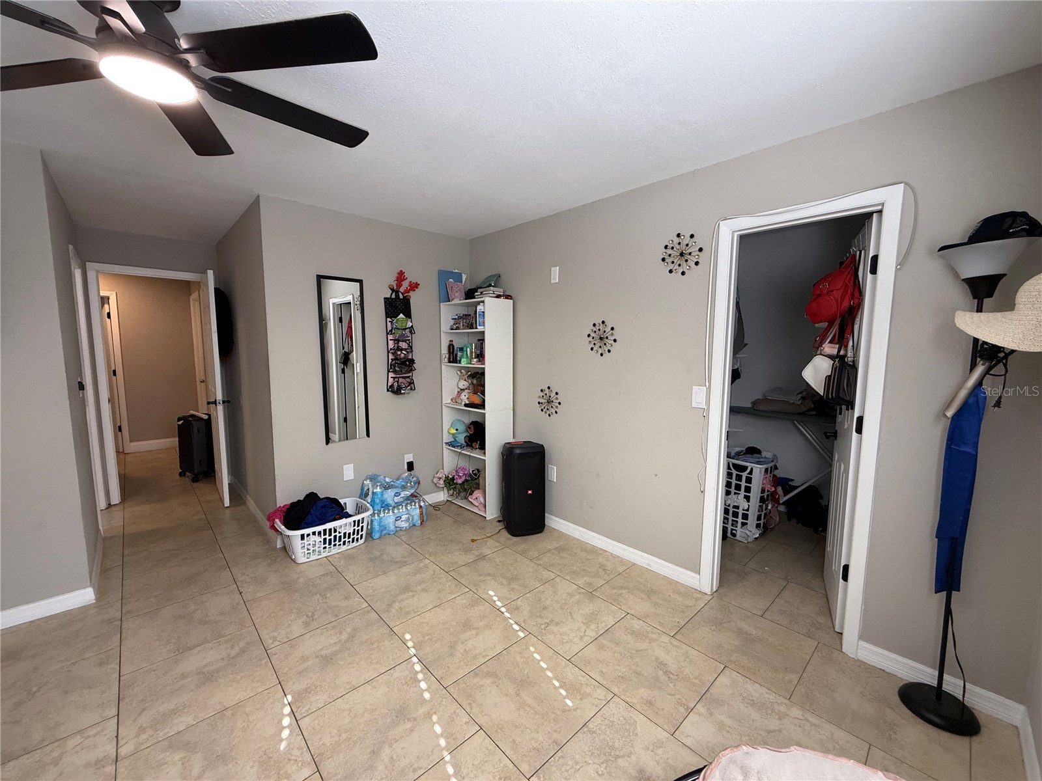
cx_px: 521
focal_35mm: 14
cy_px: 390
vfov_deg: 85.7
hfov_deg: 102.1
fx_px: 421
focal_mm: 2.22
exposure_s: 1/99
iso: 200
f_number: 2.2
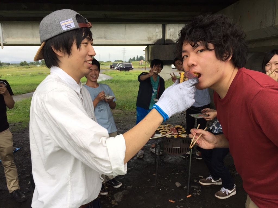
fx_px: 233
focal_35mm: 29
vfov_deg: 48.2
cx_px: 139
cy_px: 104
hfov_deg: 61.7
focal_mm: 4.15
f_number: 2.2
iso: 32
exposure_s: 1/163
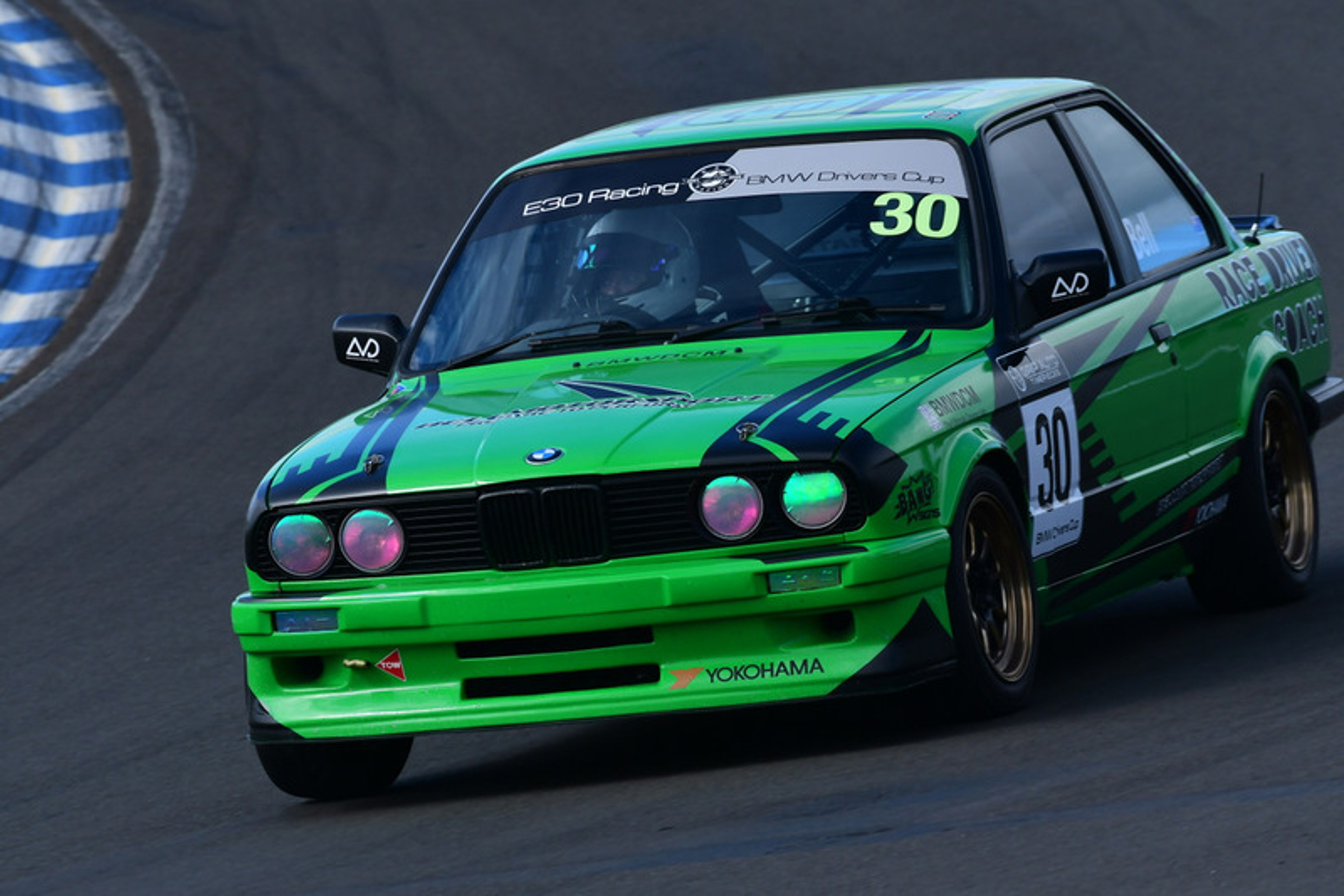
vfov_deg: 2.5
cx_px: 672
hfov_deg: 3.7
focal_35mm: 555
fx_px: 20726
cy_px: 448
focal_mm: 370
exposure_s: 1/640
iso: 400
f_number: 9
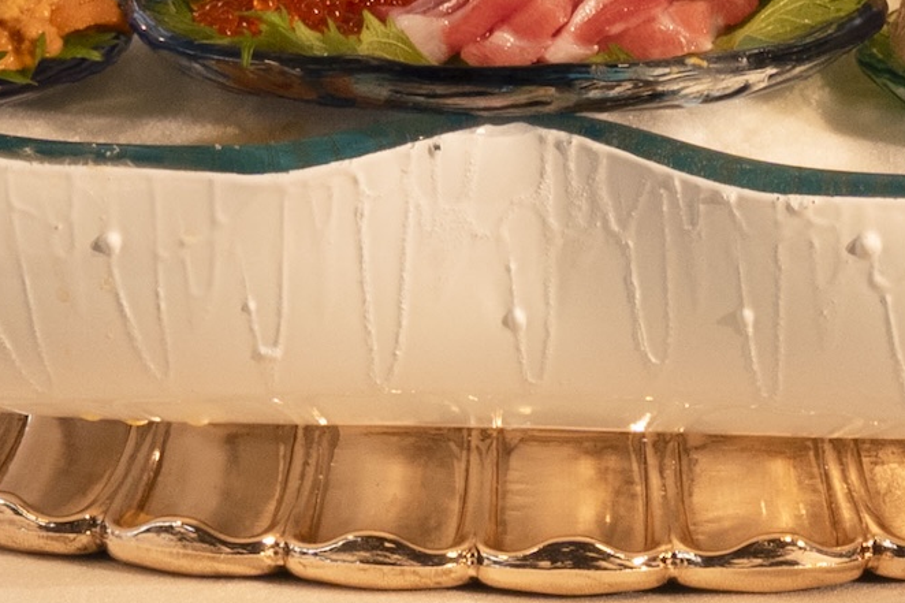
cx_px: 355
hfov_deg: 7.6
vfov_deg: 5.0
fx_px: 6836
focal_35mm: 272
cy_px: -277
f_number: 13
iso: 800
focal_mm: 45
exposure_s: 1/60
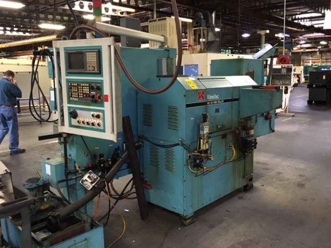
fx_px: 306
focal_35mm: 32
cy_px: 115
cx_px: 164
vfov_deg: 44.1
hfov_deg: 56.8
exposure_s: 1/30
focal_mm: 4.15
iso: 200
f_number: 2.2
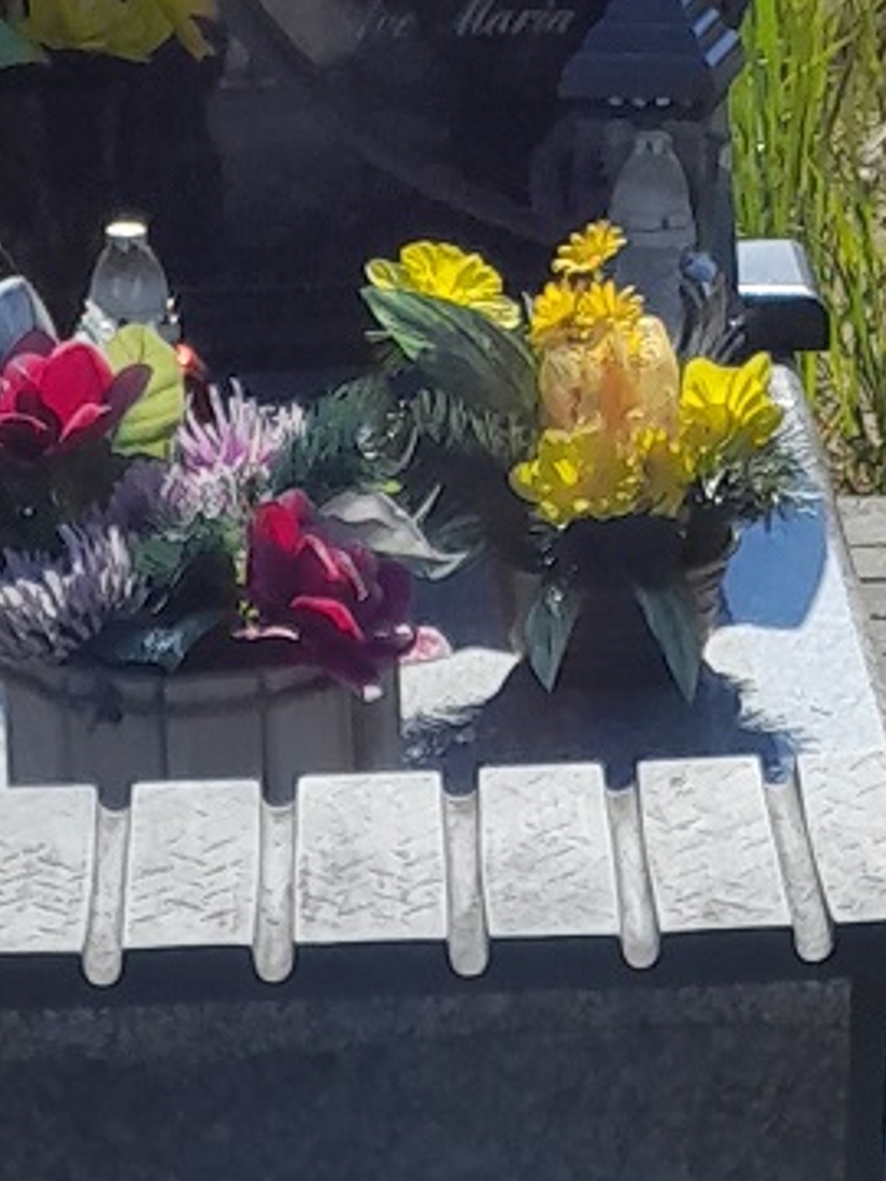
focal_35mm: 139
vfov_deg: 11.5
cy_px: 2897
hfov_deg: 10.7
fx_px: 4744
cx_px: 364
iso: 20
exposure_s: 1/1059
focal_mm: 4.6
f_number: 2
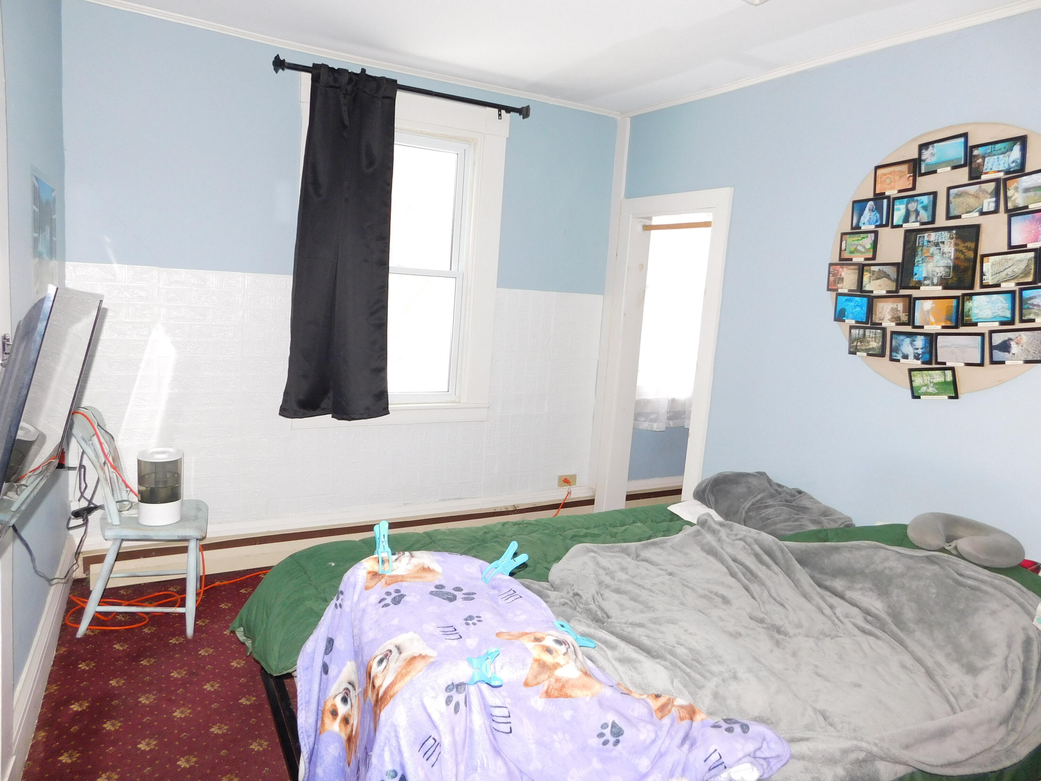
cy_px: 390
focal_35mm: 23
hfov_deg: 73.9
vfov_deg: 58.9
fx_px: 692
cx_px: 520
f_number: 3
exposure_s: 1/30
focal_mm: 4
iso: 200
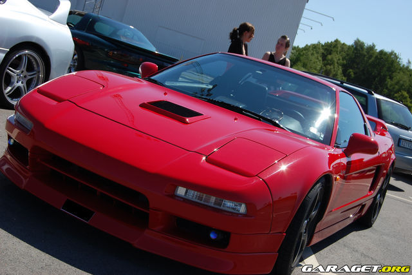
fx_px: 583
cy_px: 138
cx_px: 206
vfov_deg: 26.5
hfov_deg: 38.9
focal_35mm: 51
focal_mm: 34
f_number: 10
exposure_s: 1/400
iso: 200
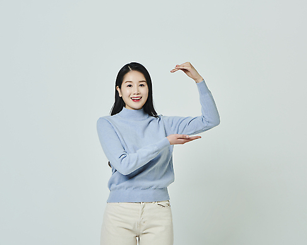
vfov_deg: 18.9
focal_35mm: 81
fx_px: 736
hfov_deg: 23.5
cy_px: 124
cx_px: 179
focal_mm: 70
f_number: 11
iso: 100
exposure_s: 1/125
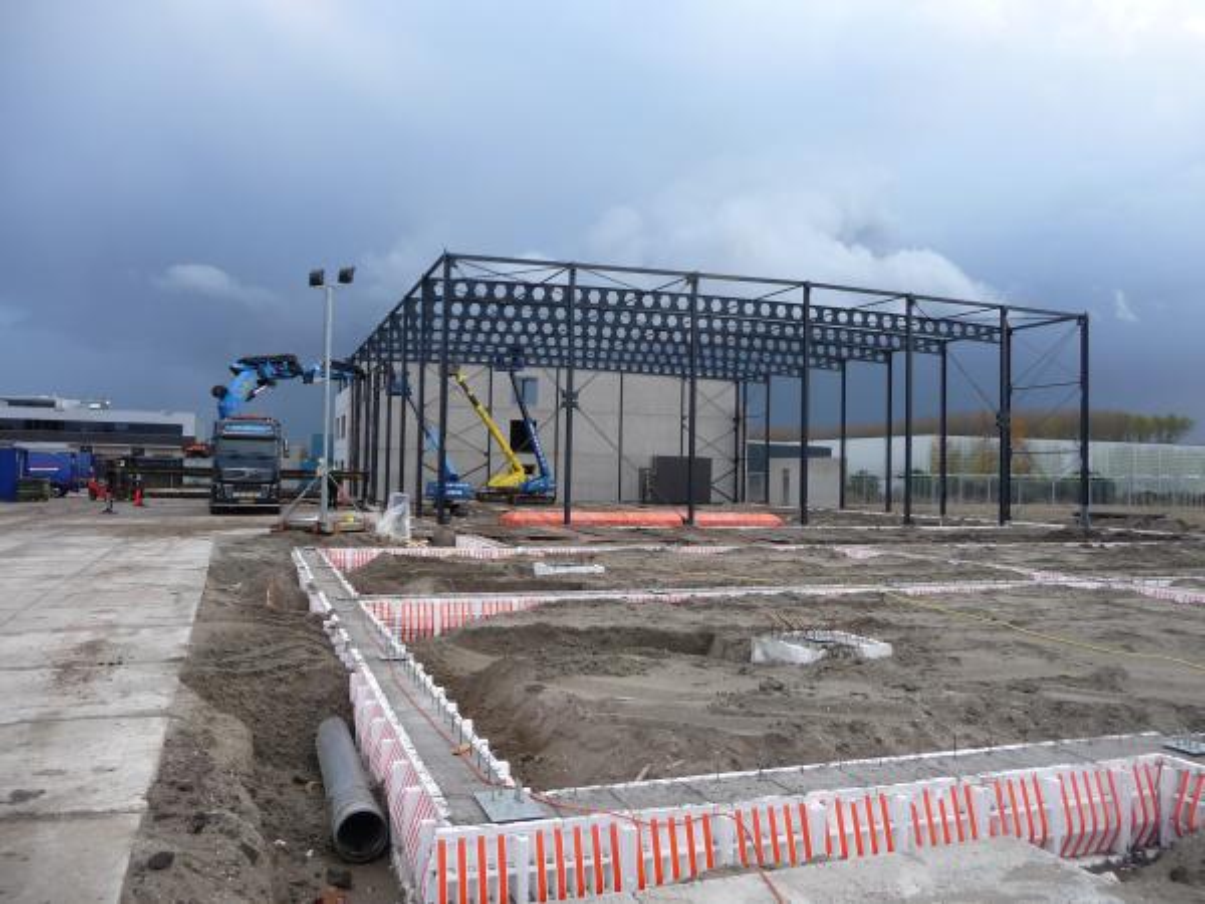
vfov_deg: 49.7
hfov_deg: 63.4
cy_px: 452
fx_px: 975
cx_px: 602
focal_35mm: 28
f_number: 3.3
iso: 100
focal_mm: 4.7
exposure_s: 1/250
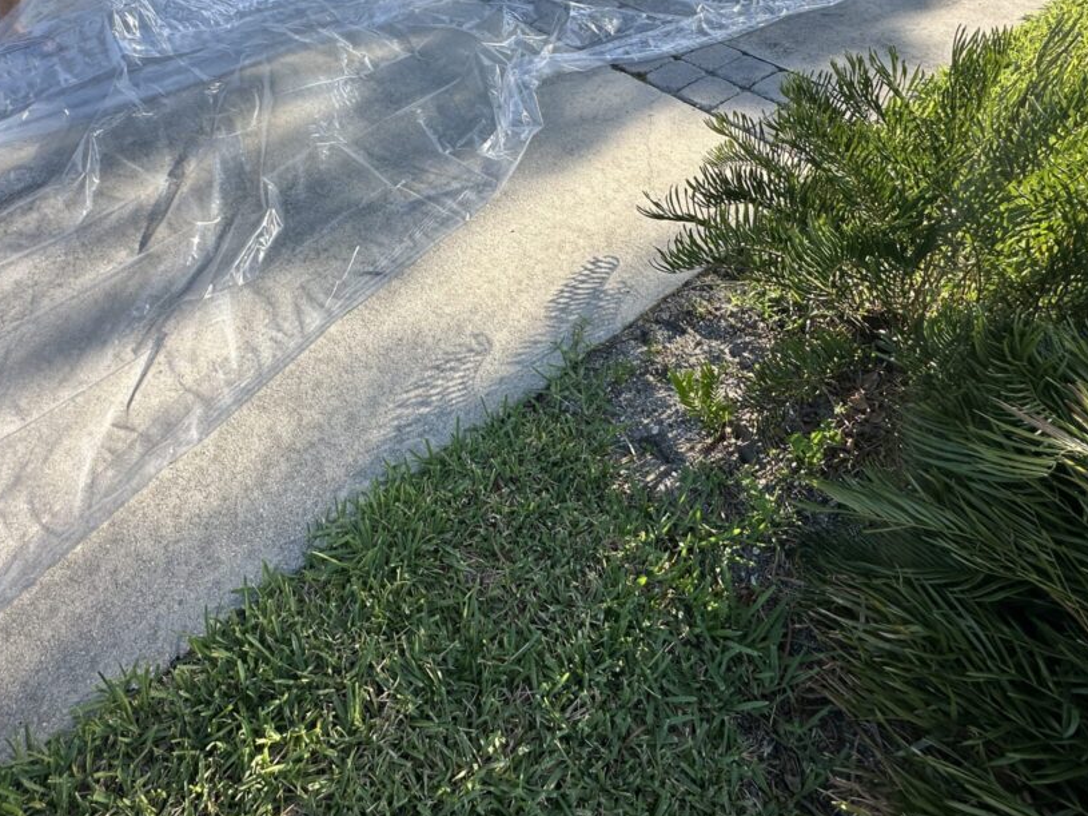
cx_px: 454
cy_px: 182
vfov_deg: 57.2
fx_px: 691
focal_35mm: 22
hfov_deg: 75.8
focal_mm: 2.22
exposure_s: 1/612
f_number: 2.2
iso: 40
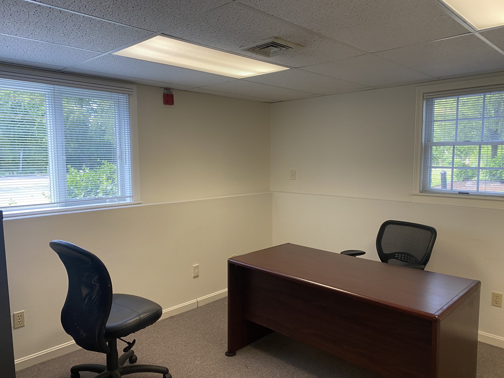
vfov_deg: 53.1
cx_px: 252
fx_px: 379
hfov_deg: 67.3
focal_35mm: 26
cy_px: 189
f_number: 1.8
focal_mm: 4.25
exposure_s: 1/60
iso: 80
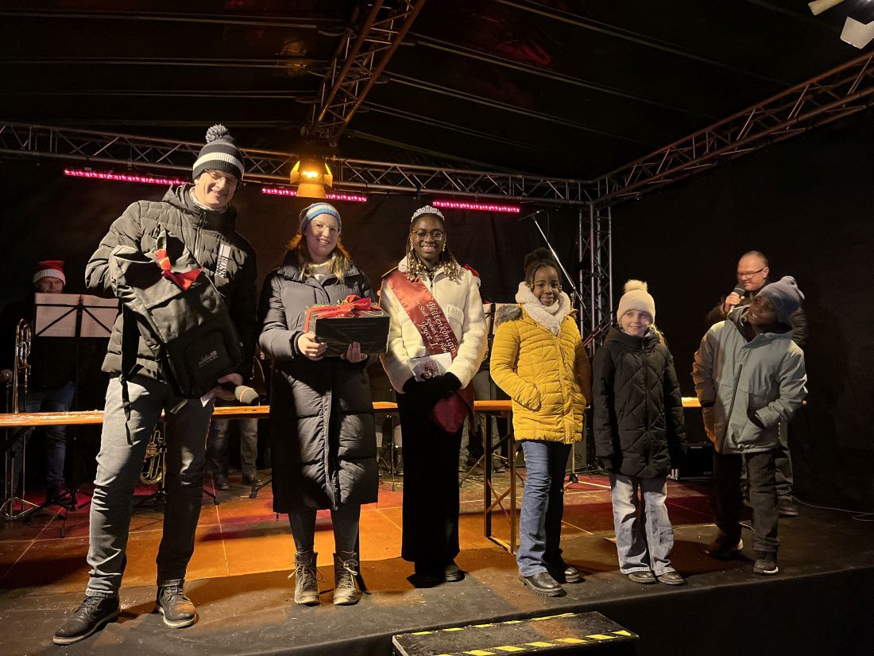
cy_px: 328
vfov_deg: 53.1
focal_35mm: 26
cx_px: 437
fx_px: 656
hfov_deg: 67.3
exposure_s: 1/38
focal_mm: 5.1
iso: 640
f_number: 1.6
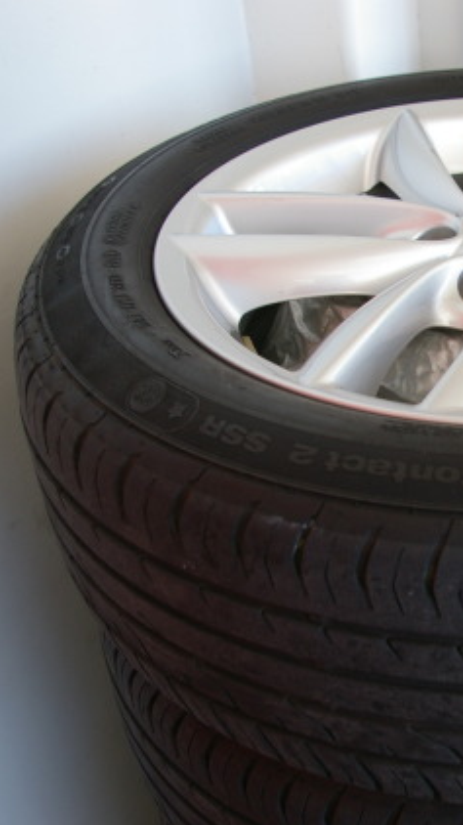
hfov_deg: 20.8
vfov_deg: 38.0
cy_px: 414
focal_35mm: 55
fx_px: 1197
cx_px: 512
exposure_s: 1/60
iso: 200
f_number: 4.5
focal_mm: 23
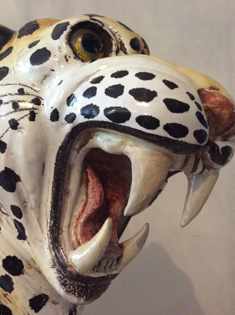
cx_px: 118
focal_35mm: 32
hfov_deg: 44.1
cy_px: 158
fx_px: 290
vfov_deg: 56.9
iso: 250
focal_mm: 3.3
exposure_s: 1/20
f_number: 2.4
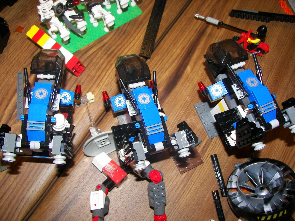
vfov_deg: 39.7
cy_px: 110
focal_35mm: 36
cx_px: 148
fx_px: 307
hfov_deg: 51.4
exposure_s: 1/30
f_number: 2.8
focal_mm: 6
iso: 100
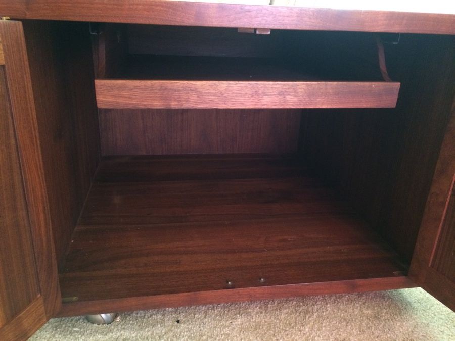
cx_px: 228
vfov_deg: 46.8
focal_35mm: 30
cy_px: 170
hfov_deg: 60.0
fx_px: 394
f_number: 2.2
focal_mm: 4.12
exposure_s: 1/15
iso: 400
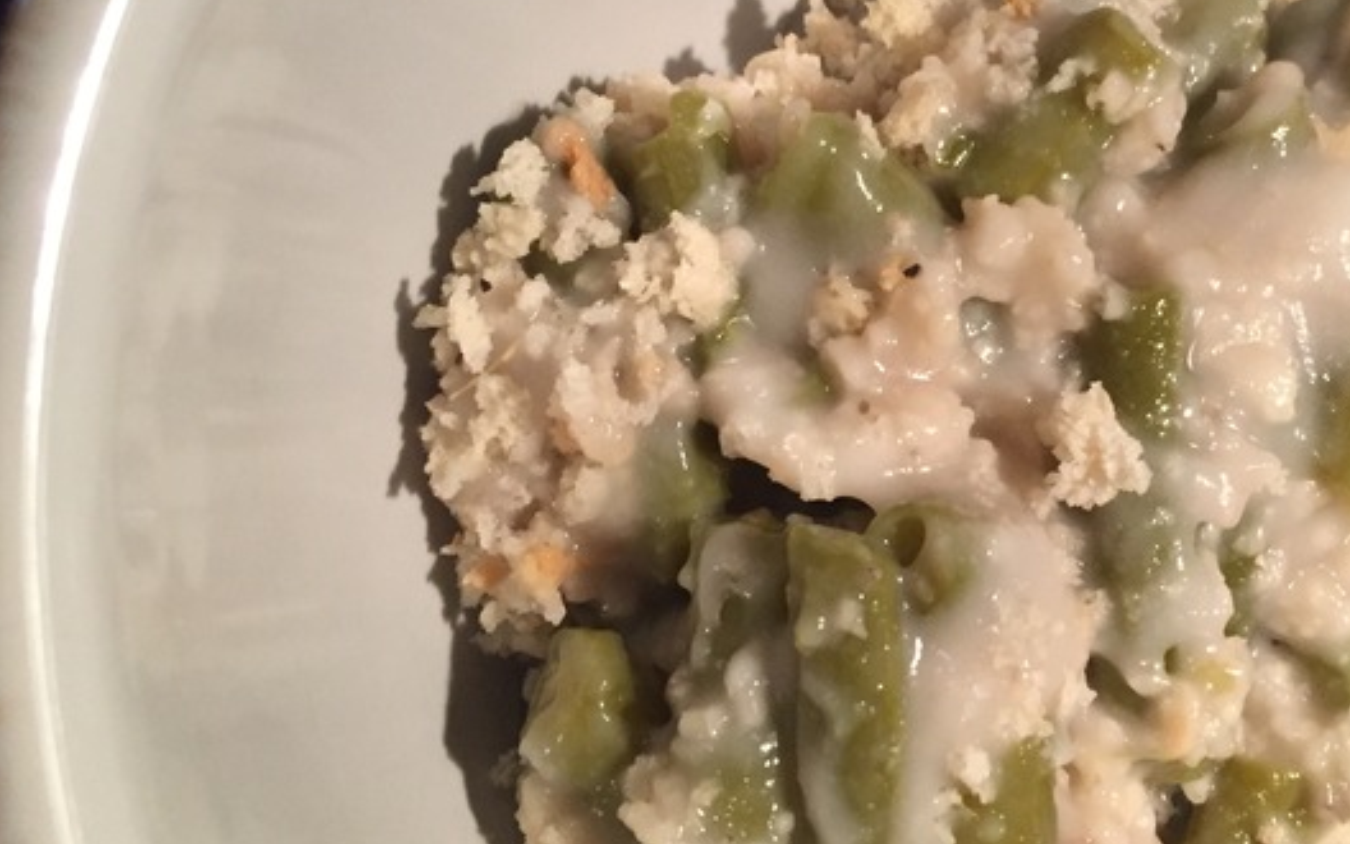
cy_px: 330
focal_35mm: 47
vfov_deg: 27.4
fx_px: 1729
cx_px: 928
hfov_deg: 41.9
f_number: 2.2
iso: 250
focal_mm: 4.15
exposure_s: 1/30
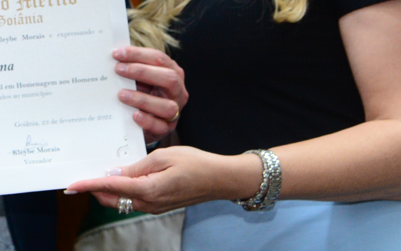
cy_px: -126
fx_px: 2164
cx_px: -91
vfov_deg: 6.5
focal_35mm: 198
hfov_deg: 10.4
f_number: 4.5
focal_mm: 62
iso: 2500
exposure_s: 1/60
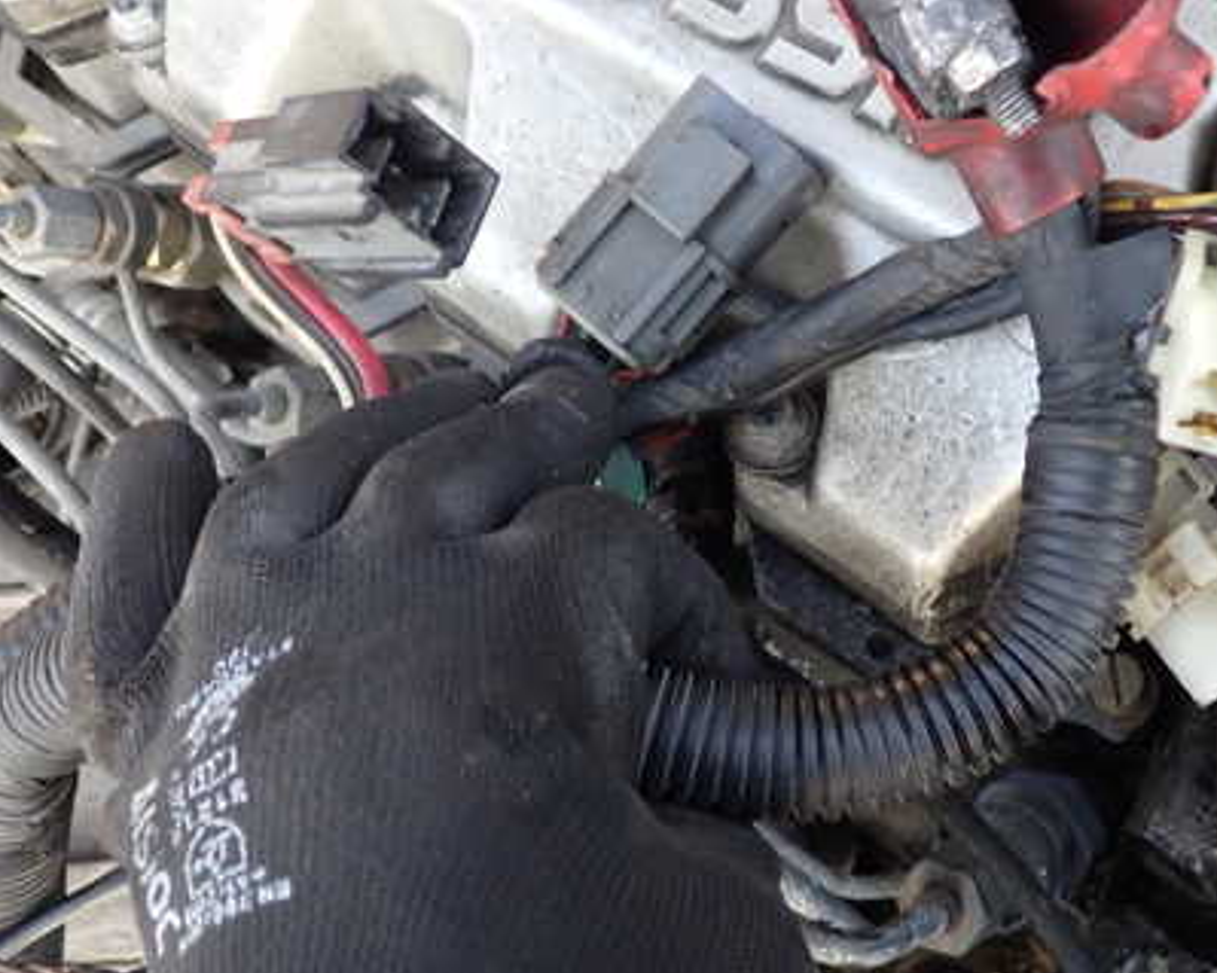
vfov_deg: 34.1
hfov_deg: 41.5
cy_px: 464
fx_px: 1584
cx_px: 814
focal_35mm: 44
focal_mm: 5.4
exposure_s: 1/60
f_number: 2.3
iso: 125
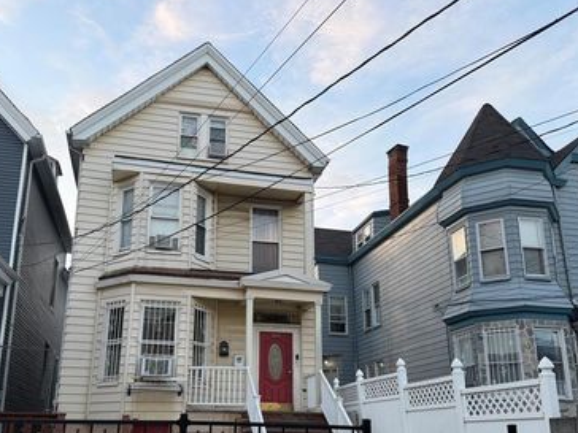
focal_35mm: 33
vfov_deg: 42.5
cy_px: 280
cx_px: 248
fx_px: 551
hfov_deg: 55.1
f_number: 1.78
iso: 80
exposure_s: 1/179
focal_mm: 6.76
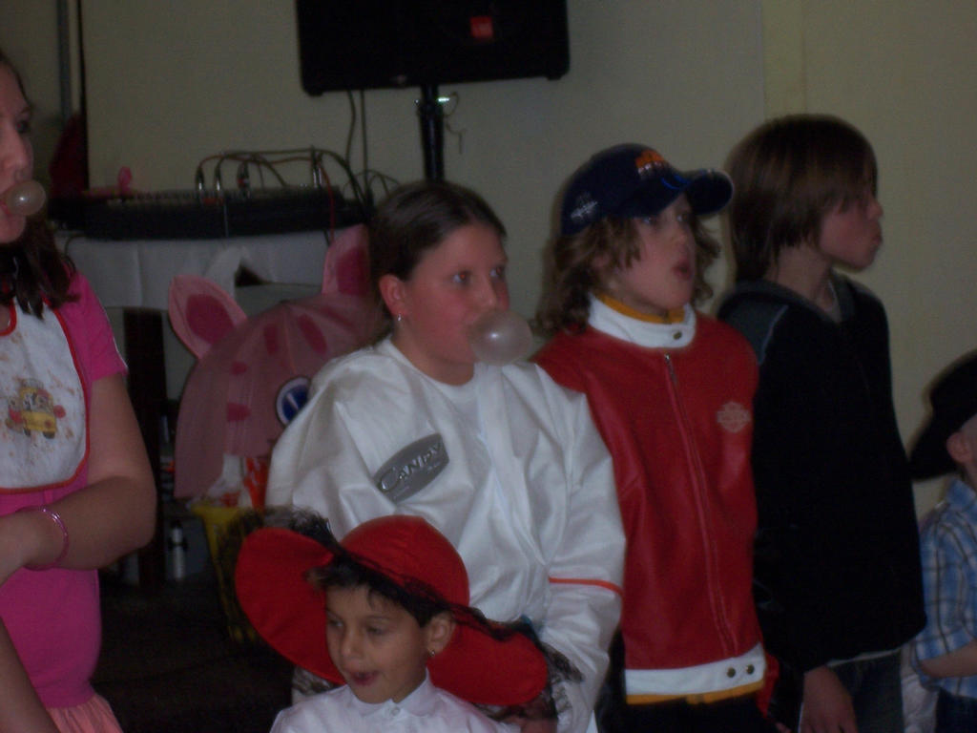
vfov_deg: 11.2
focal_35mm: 132
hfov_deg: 14.9
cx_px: 488
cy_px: 366
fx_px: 3726
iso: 140
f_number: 4.8
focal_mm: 22
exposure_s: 1/125
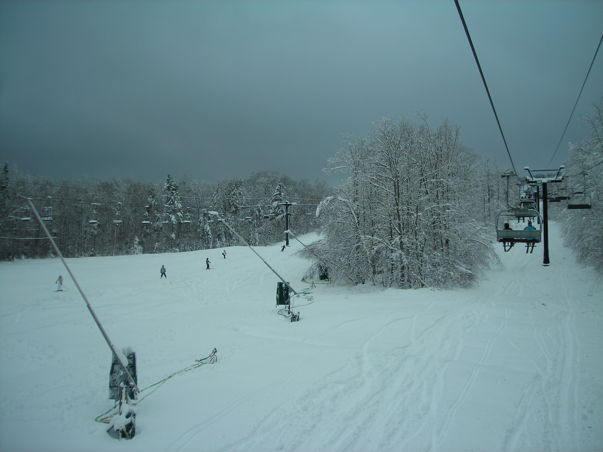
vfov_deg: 37.7
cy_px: 226
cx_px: 302
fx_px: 662
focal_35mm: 38
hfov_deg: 49.0
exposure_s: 1/134
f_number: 6.4
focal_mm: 6.3
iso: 50
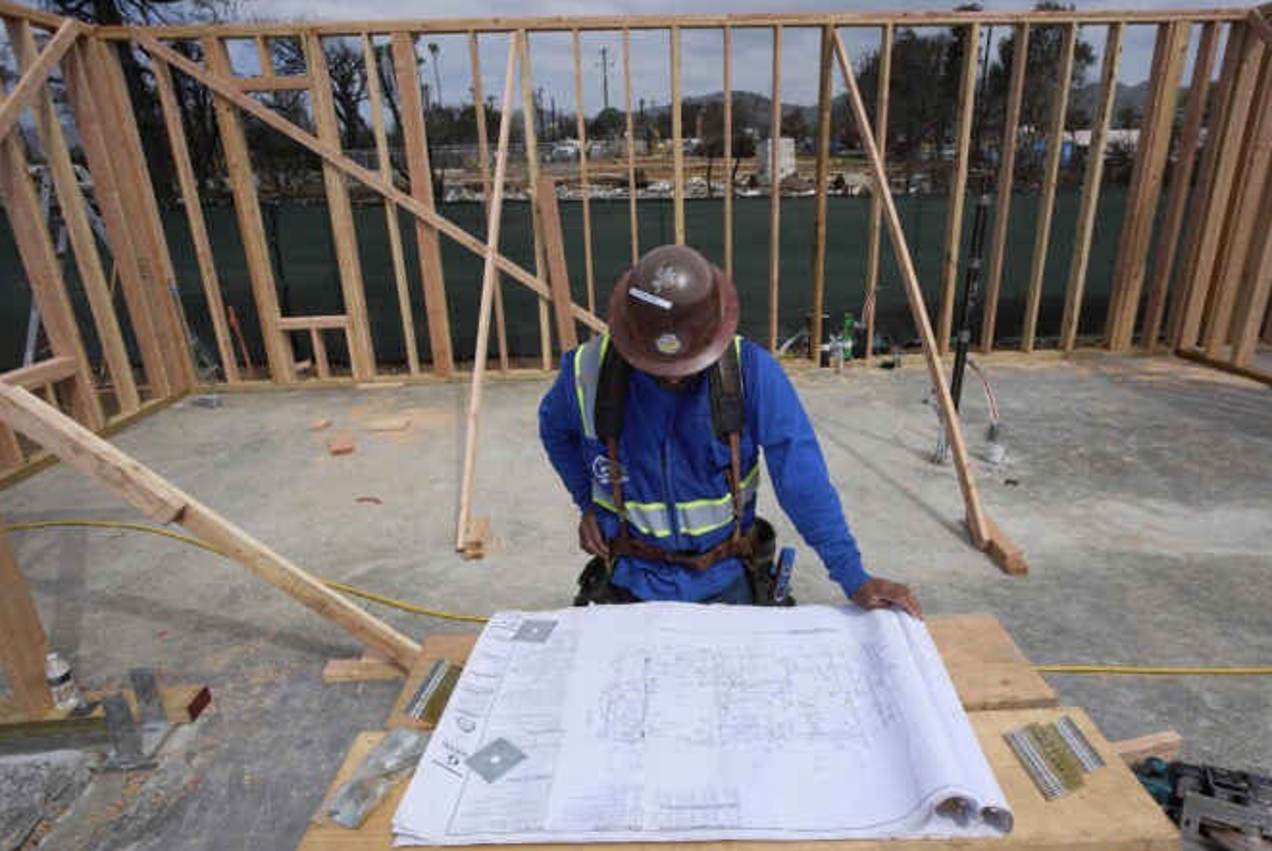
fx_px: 707
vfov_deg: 62.0
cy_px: 446
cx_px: 668
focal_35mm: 20
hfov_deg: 83.9
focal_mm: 19
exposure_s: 1/640
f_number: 11
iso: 250
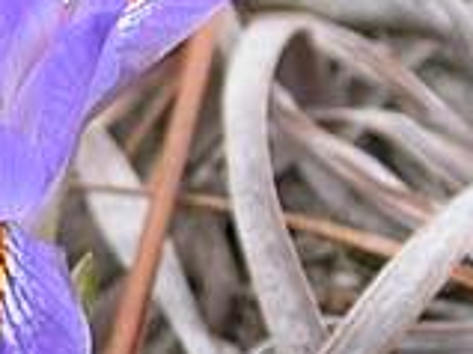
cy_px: 216
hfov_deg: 8.4
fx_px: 3181
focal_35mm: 233
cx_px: -45
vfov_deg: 6.4
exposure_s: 1/119
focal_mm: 15.3
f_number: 4.3
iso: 100
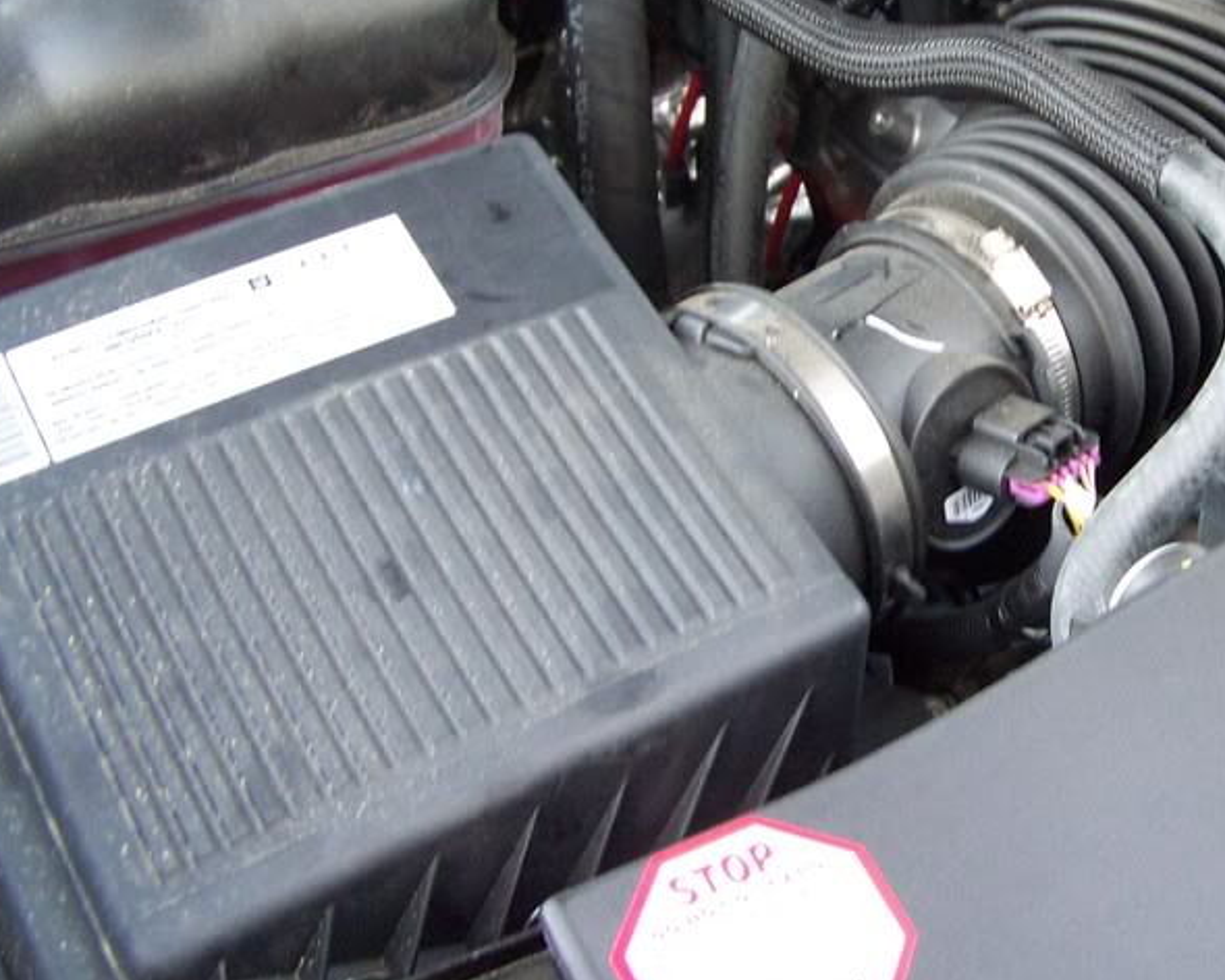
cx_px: 965
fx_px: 2212
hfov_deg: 30.3
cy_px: 386
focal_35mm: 61
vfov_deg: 24.9
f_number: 2.8
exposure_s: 1/30
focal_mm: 5.85
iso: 160
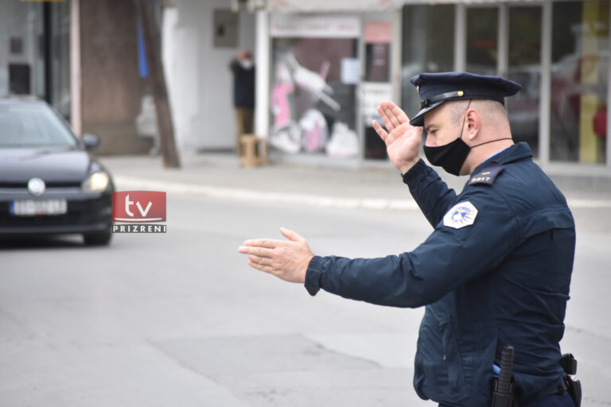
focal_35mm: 202
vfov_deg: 6.8
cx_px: 306
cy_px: 204
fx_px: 3437
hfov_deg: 10.2
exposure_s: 1/1000
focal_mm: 135
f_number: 8
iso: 800
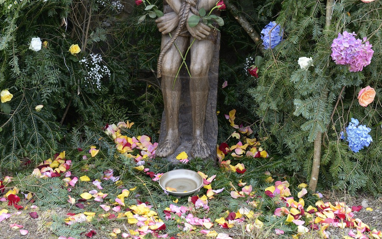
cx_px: 190
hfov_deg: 24.4
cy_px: -21
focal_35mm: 85
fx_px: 885
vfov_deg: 15.0
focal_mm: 55
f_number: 5
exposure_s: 1/160
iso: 200
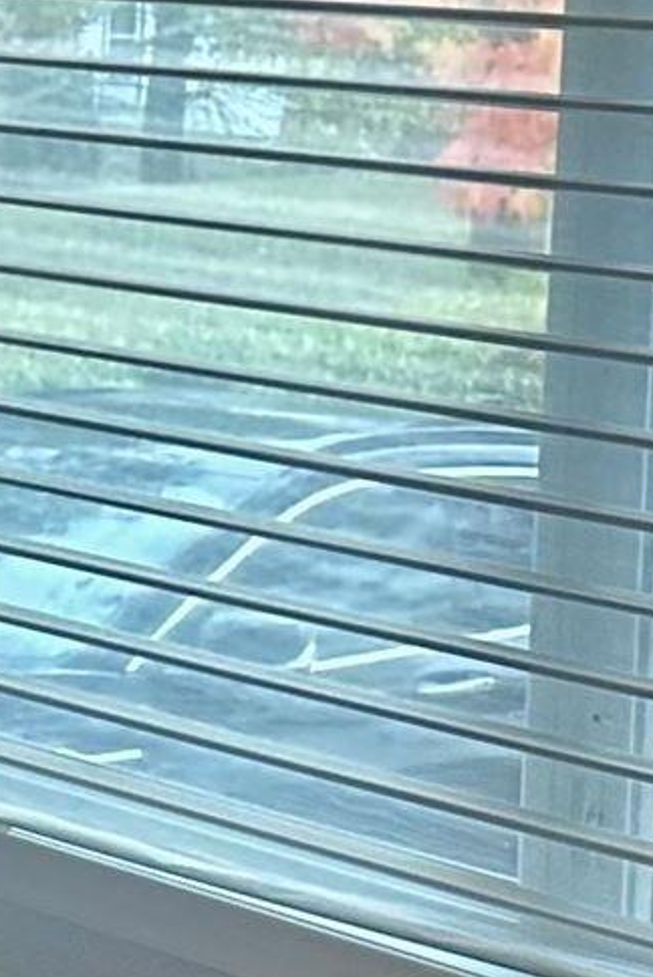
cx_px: -1092
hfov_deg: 7.8
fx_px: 4292
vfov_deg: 13.0
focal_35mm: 158
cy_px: 250
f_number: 1.78
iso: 500
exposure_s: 1/60
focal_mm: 6.86
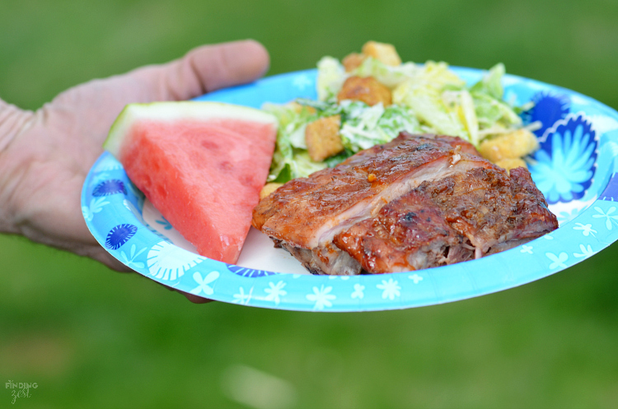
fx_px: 2699
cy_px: 204
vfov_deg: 8.7
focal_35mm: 158
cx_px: 309
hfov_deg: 13.1
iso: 200
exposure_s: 1/500
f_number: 5.6
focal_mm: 105
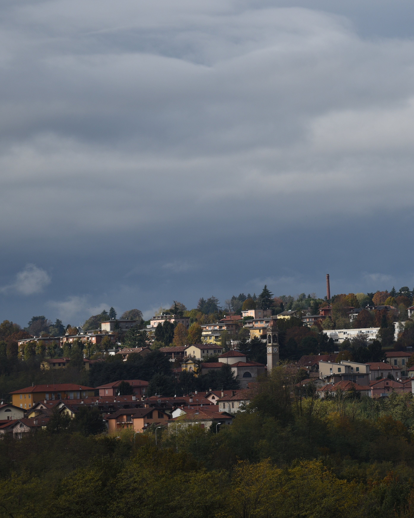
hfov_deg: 4.9
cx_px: 393
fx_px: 4840
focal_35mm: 316
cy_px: 287
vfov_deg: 6.1
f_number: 5
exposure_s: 1/1600
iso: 160
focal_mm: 200
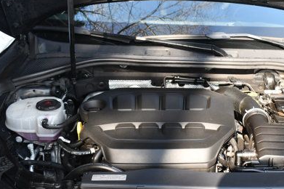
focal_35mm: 59
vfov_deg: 22.8
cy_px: 135
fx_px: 465
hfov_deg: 33.6
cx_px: 193
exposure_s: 1/250
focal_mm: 24
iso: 400
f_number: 5.6
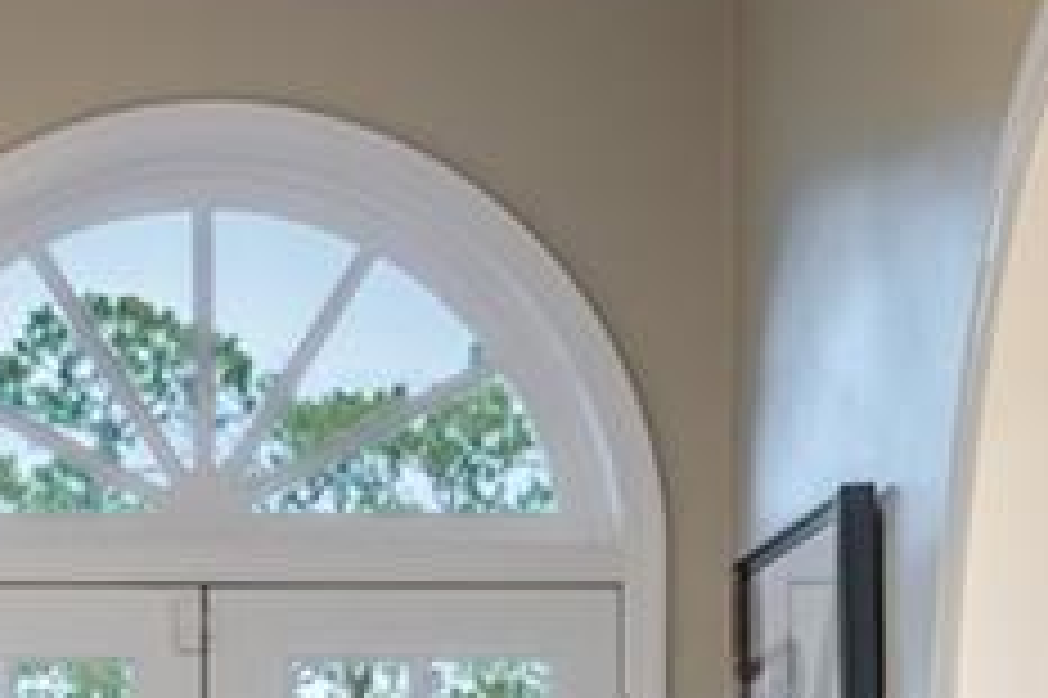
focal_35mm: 215
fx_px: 6254
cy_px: 1328
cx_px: -288
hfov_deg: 9.4
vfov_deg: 6.2
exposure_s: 1/125
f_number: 7.1
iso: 800
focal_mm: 49
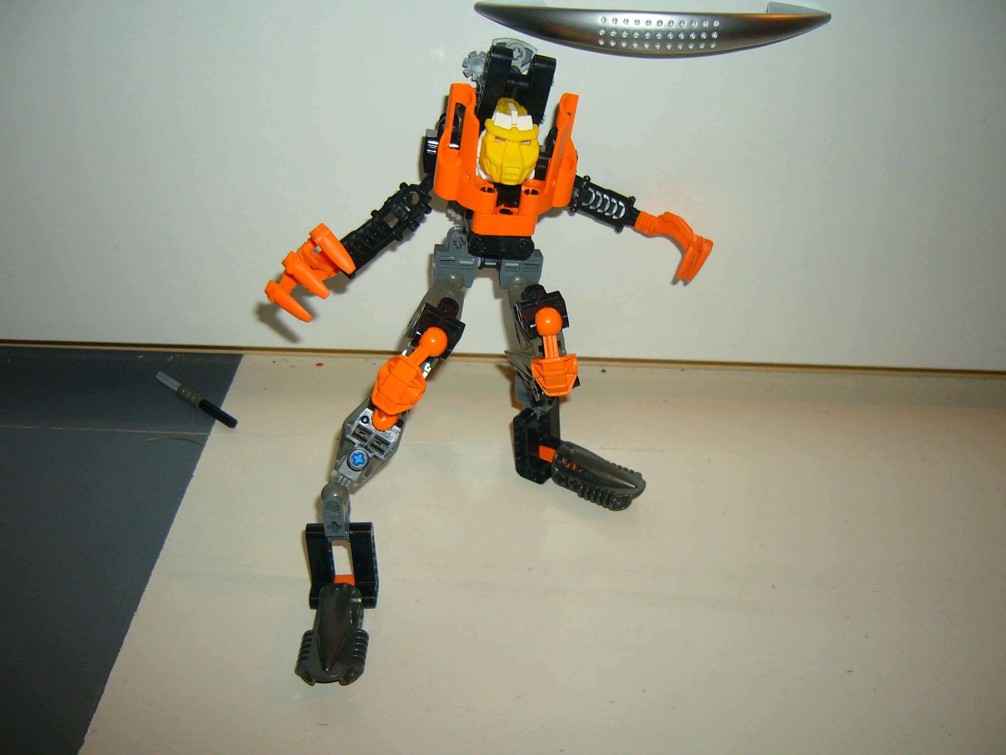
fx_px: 1017
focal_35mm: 35
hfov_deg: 52.6
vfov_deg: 40.7
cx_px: 503
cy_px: 378
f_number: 2.8
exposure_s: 1/60
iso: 100
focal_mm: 5.8
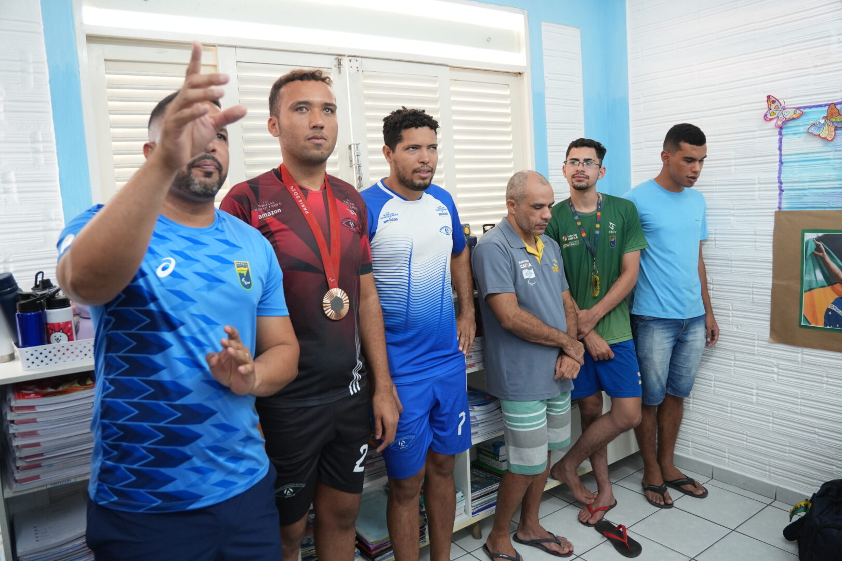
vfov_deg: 50.4
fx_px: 596
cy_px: 280
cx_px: 421
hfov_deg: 70.4
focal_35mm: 26
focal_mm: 17
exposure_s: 1/100
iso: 800
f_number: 2.8
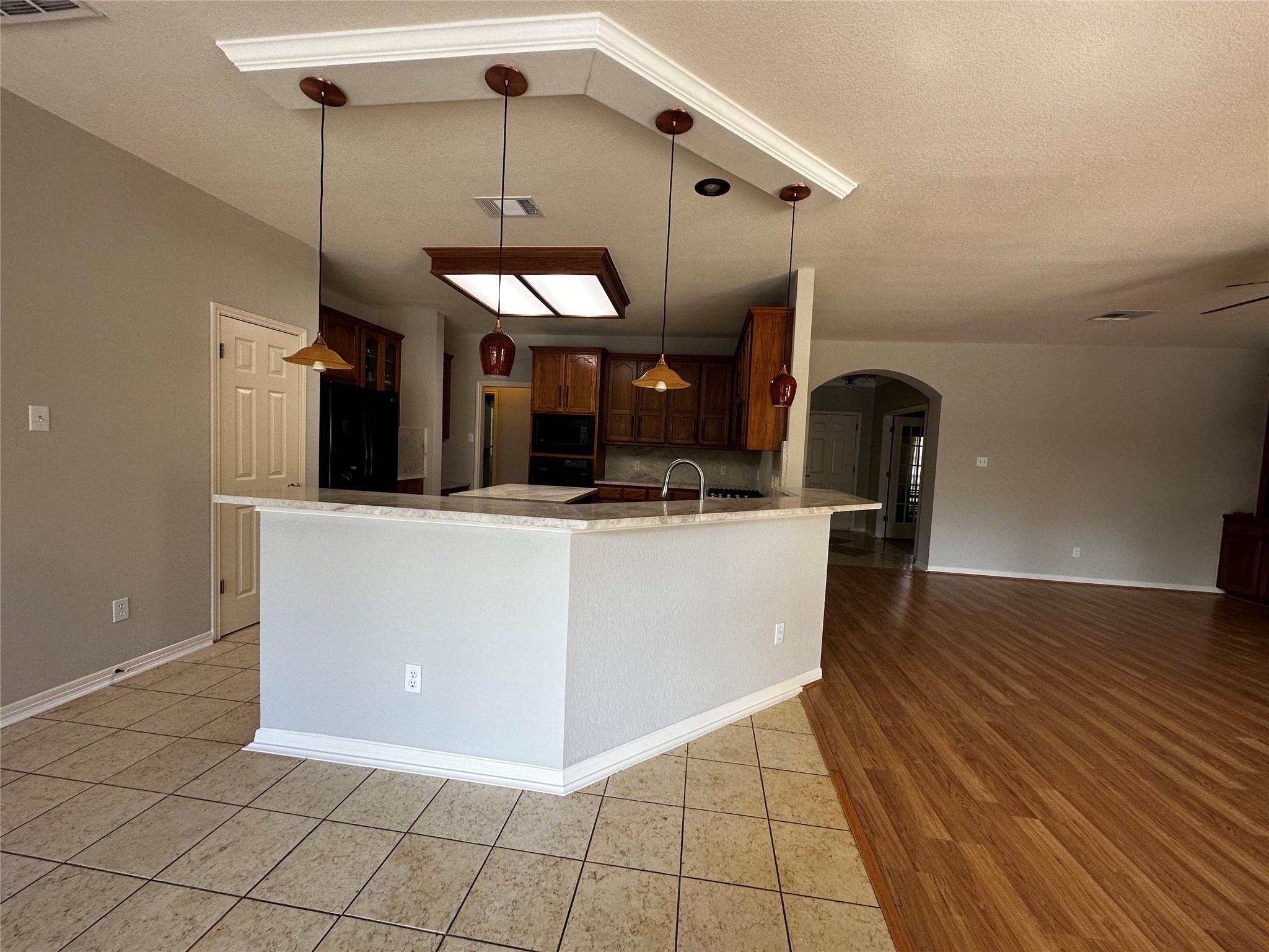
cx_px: 634
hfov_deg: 102.1
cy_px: 476
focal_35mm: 14
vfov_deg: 85.7
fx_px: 513
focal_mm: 2.22
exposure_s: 1/120
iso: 125
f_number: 2.2
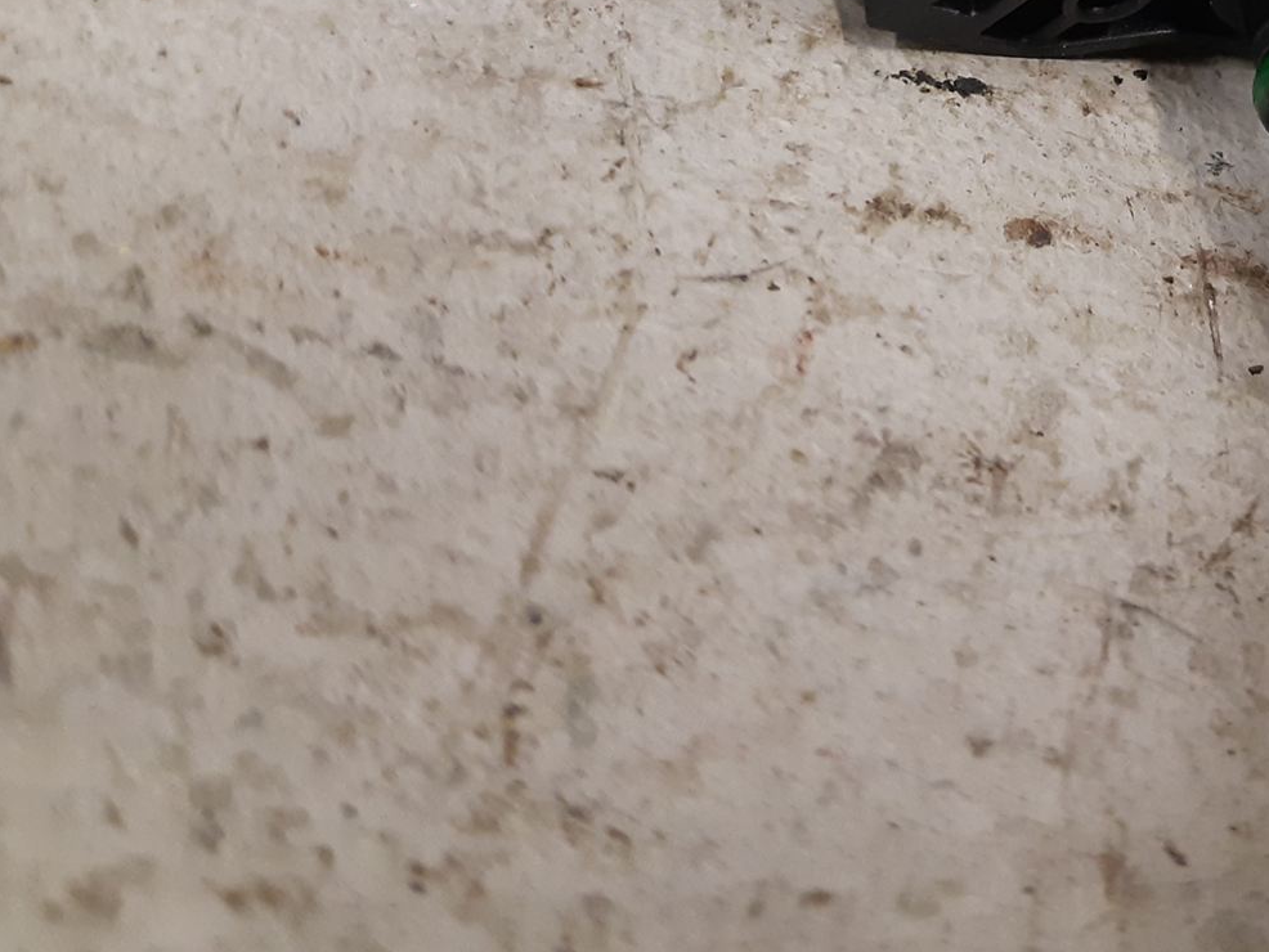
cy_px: -14
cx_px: 1171
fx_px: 1980
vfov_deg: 25.6
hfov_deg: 33.4
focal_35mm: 54
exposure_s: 1/33
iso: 250
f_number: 1.7
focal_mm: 3.93
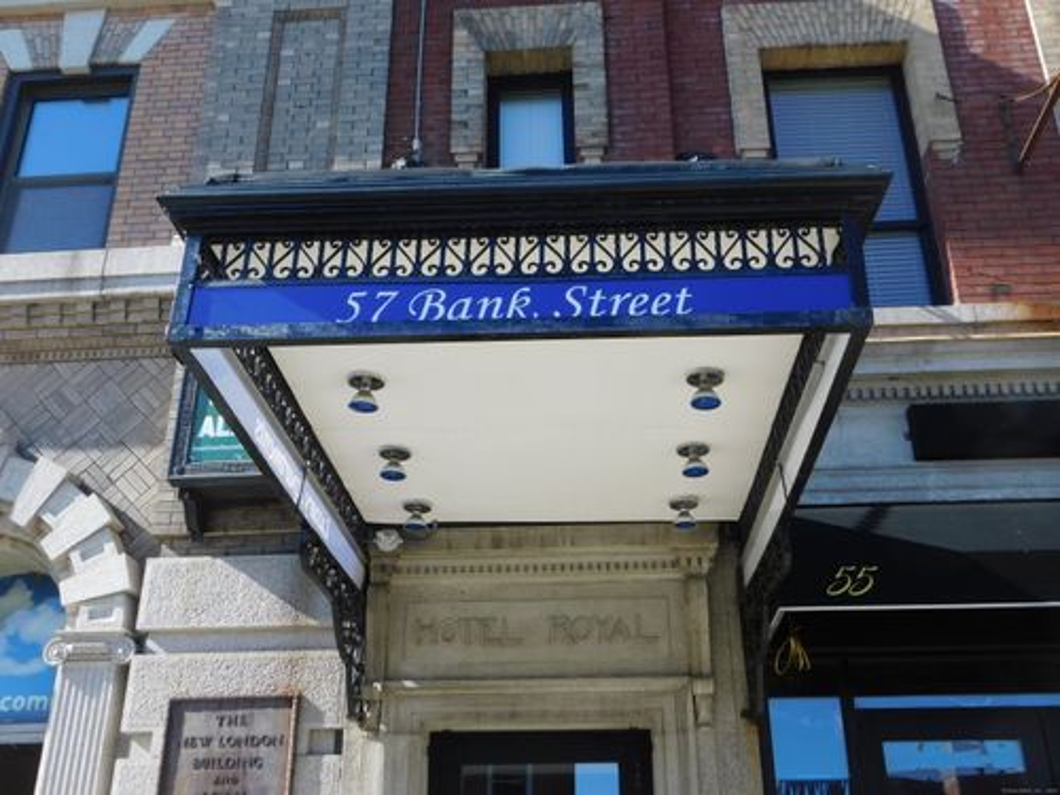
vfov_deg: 39.7
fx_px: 1102
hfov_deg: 51.4
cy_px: 398
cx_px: 530
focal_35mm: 36
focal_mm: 6.3
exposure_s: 1/500
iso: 125
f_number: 3.5
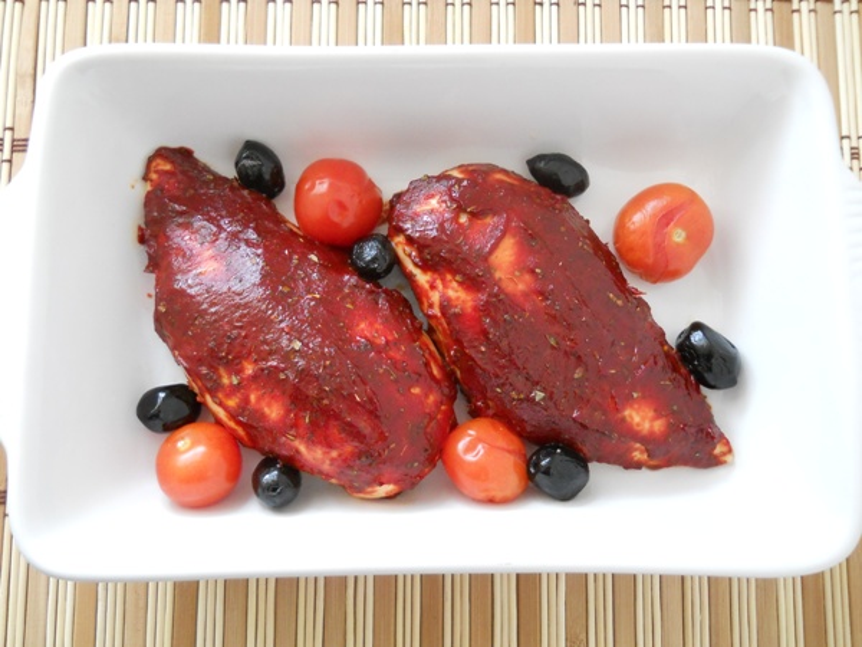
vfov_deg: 35.1
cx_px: 431
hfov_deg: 45.8
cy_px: 324
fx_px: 1021
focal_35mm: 41
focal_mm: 6.72
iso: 400
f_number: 3.1
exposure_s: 1/50
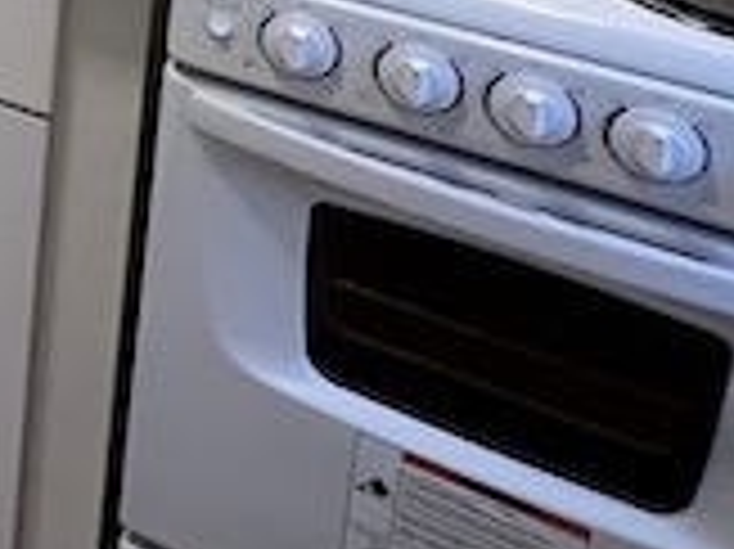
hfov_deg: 20.3
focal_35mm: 64
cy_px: -459
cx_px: -626
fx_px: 1356
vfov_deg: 17.9
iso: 160
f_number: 1.8
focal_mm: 1.57
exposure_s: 1/60
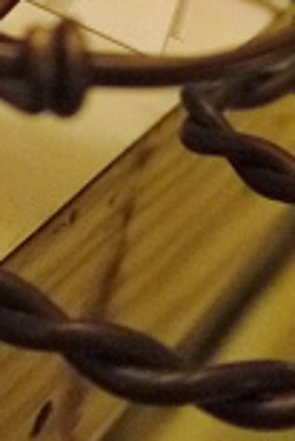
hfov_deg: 11.3
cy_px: -461
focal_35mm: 121
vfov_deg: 14.0
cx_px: 26
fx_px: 1484
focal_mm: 14
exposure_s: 1/100
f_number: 2.5
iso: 800
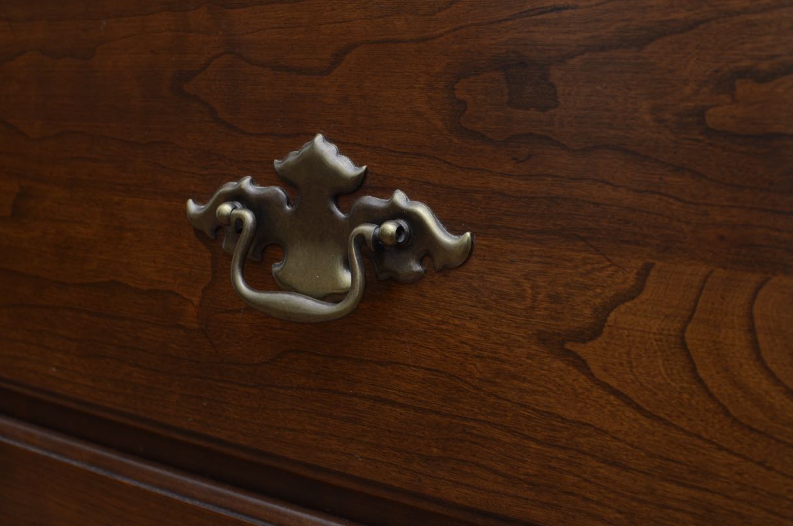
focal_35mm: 56
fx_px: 1221
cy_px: 274
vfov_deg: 24.3
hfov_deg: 36.0
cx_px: 376
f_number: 5.6
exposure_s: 1/125
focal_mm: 35
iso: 400
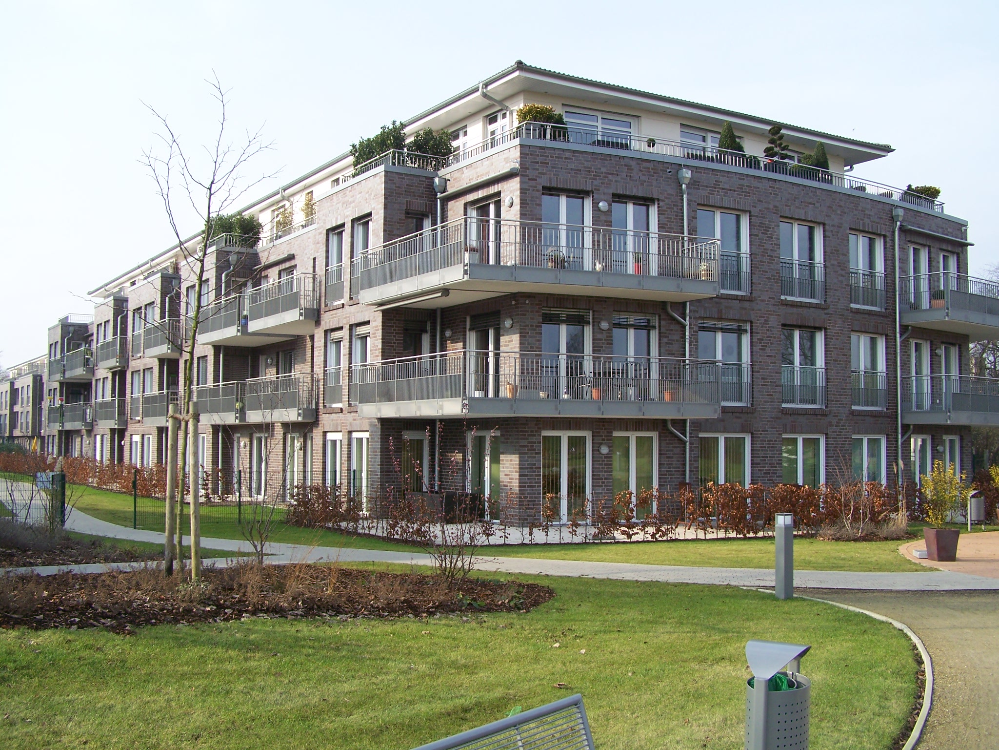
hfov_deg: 49.0
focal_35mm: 38
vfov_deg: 37.7
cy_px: 375
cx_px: 500
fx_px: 1097
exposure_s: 1/250
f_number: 4
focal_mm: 6.3
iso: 64
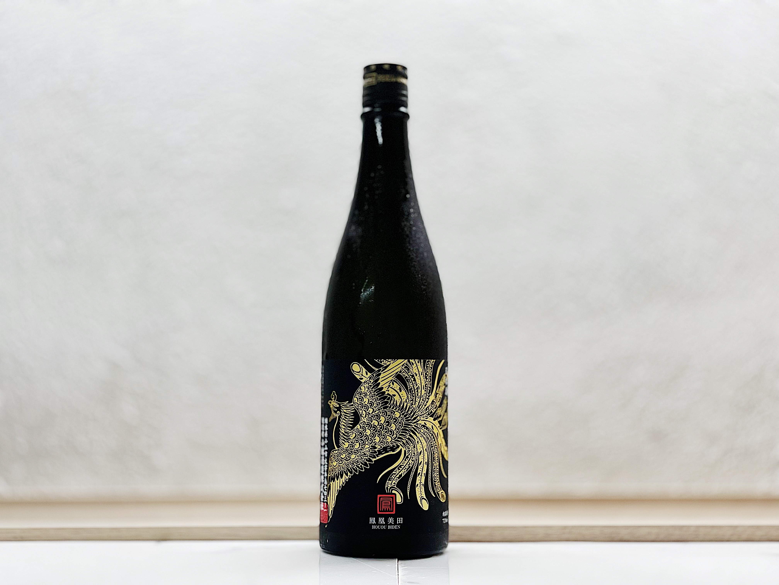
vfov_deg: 28.0
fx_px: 1170
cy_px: 292
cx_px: 390
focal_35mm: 52
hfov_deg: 36.8
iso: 64
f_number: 2
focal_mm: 6
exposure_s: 1/100
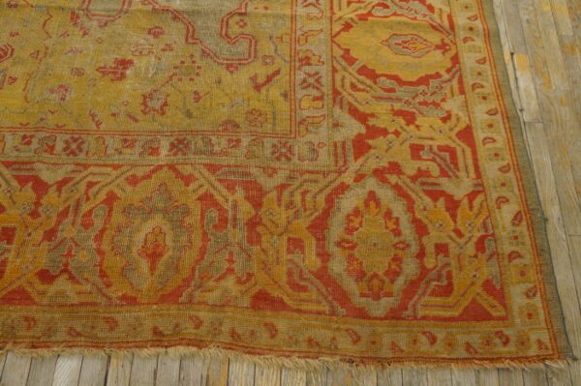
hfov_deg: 62.0
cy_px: 193
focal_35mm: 30
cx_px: 290
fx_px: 484
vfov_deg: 43.5
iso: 800
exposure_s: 1/60
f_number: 4
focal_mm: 20
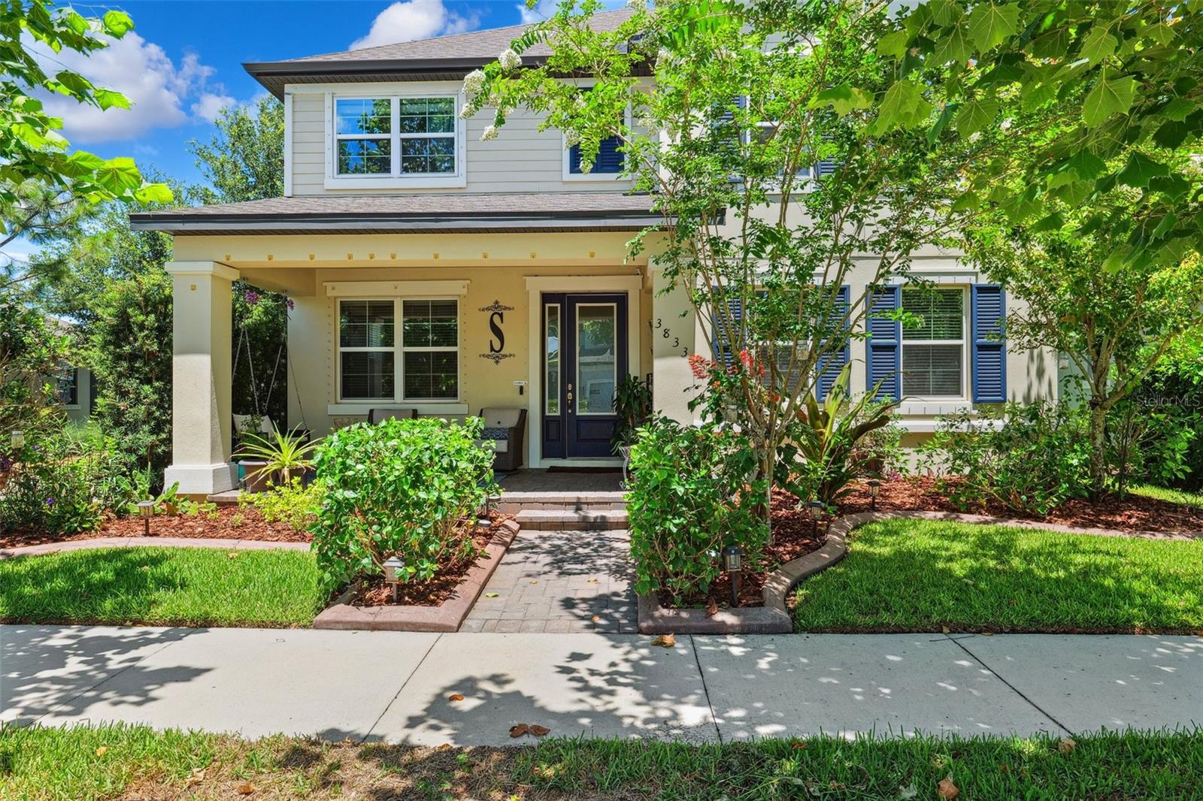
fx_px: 735
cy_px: 400
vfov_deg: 57.2
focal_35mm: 22
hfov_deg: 78.6
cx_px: 602
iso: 100
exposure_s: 1/80
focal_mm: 22
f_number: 8
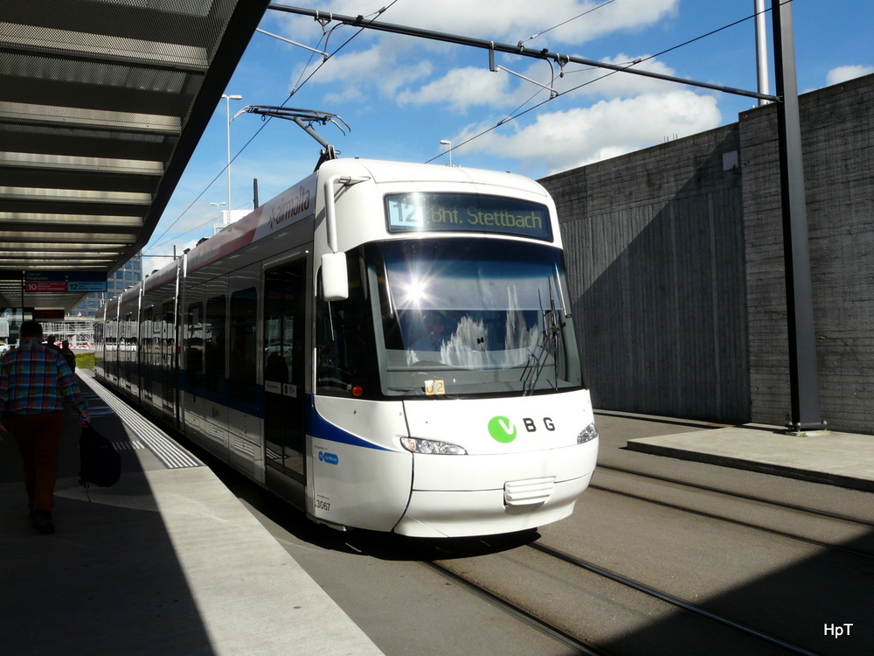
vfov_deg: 48.2
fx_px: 732
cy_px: 328
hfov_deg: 61.7
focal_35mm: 29
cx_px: 437
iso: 100
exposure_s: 1/500
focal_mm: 4.7
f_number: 6.3
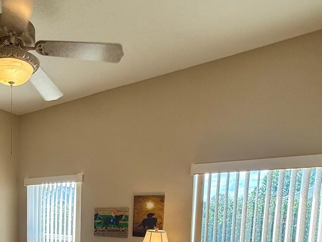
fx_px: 298
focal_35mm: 32
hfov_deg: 53.1
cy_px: 239
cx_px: 65
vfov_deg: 39.3
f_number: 2.2
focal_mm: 2.22
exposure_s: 1/152
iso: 64
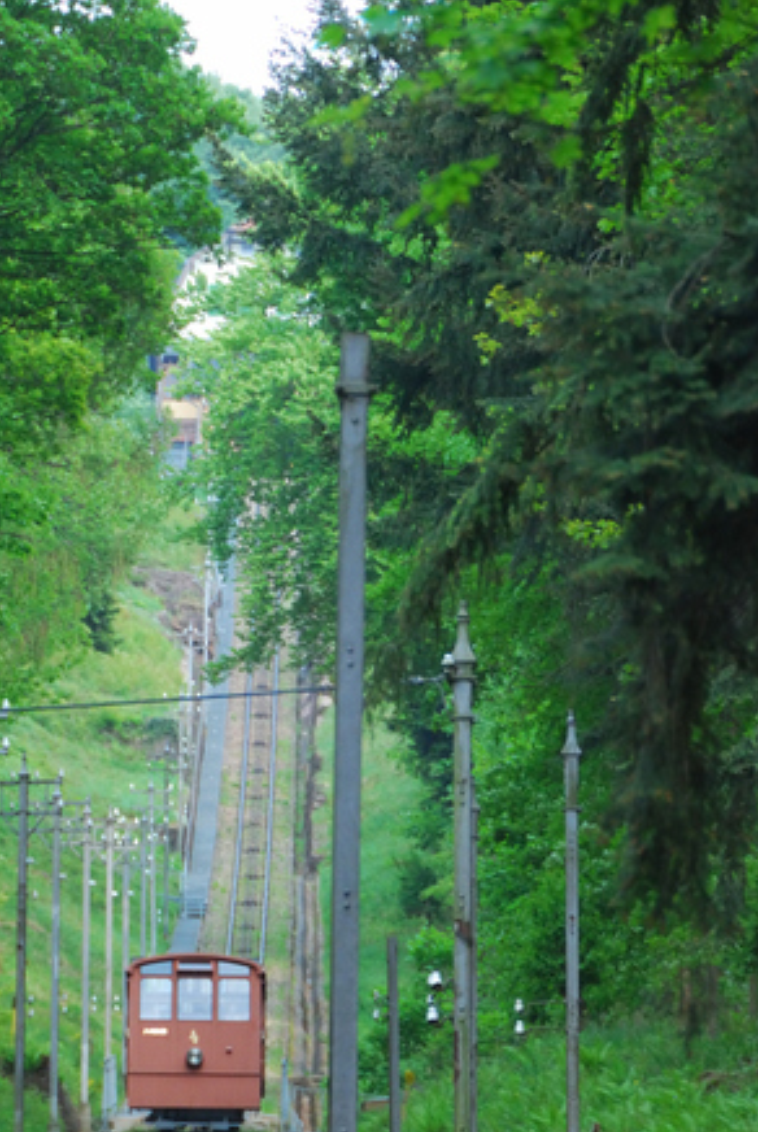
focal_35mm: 409
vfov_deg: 5.0
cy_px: 569
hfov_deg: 3.4
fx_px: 12876
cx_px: 171
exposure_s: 1/320
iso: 640
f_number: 5.6
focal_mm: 170
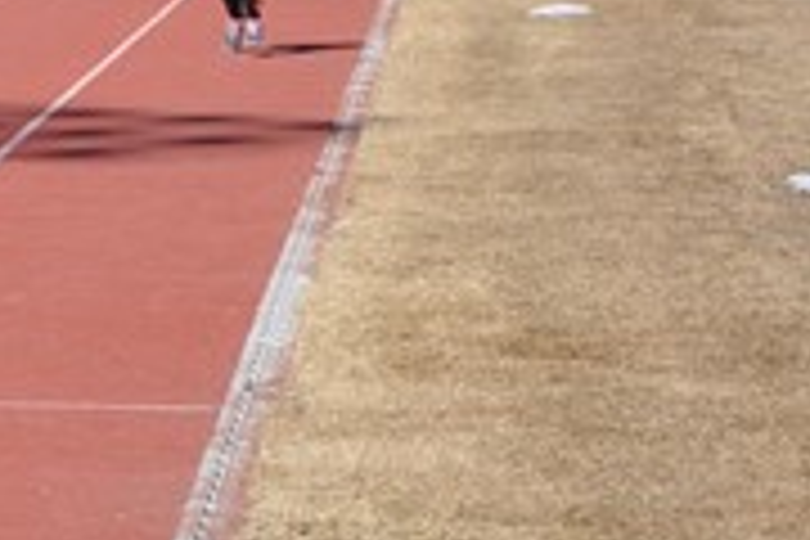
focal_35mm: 314
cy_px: -63
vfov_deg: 4.4
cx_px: -526
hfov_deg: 6.5
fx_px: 7064
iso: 200
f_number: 10
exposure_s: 1/400
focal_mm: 58
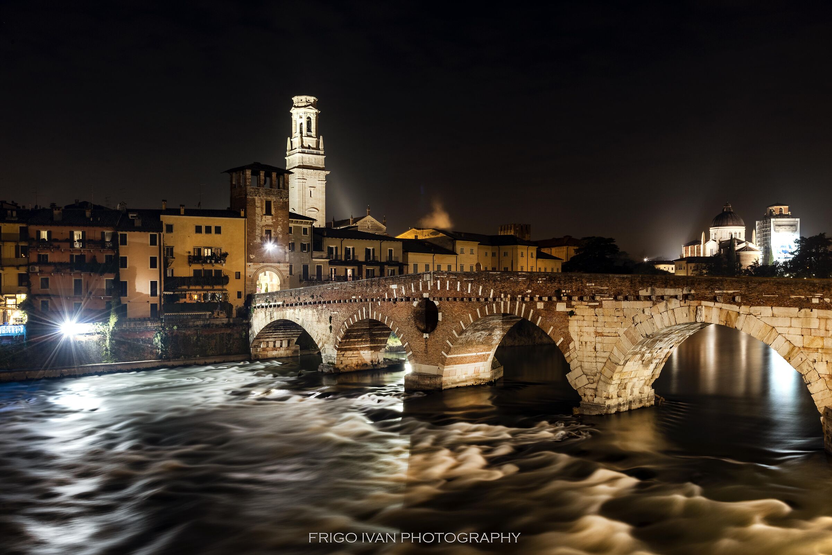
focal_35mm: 31
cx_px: 416
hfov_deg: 60.3
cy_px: 278
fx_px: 717
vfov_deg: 42.4
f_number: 13
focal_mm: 31
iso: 200
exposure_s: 25
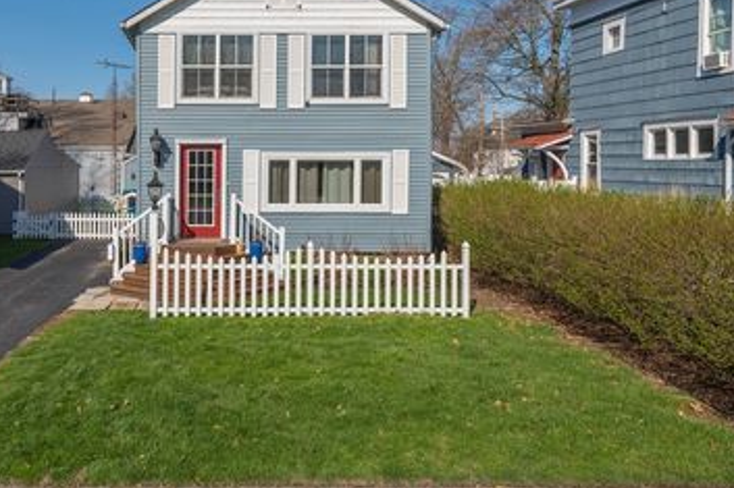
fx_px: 693
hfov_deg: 54.4
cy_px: 148
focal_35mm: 34
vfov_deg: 38.2
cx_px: 231
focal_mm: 24
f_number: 9
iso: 100
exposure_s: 1/640
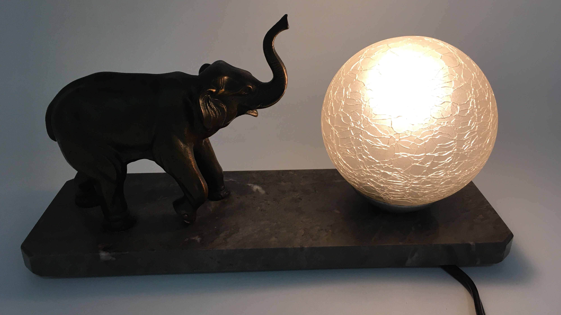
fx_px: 476
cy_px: 131
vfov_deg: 36.6
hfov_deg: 61.0
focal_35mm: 32
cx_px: 279
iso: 40
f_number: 2.2
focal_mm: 4.15
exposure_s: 1/33
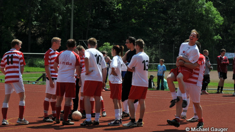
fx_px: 691
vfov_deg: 10.9
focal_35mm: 111
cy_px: 60
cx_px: 117
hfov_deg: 19.3
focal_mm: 70
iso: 200
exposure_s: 1/640
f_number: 8
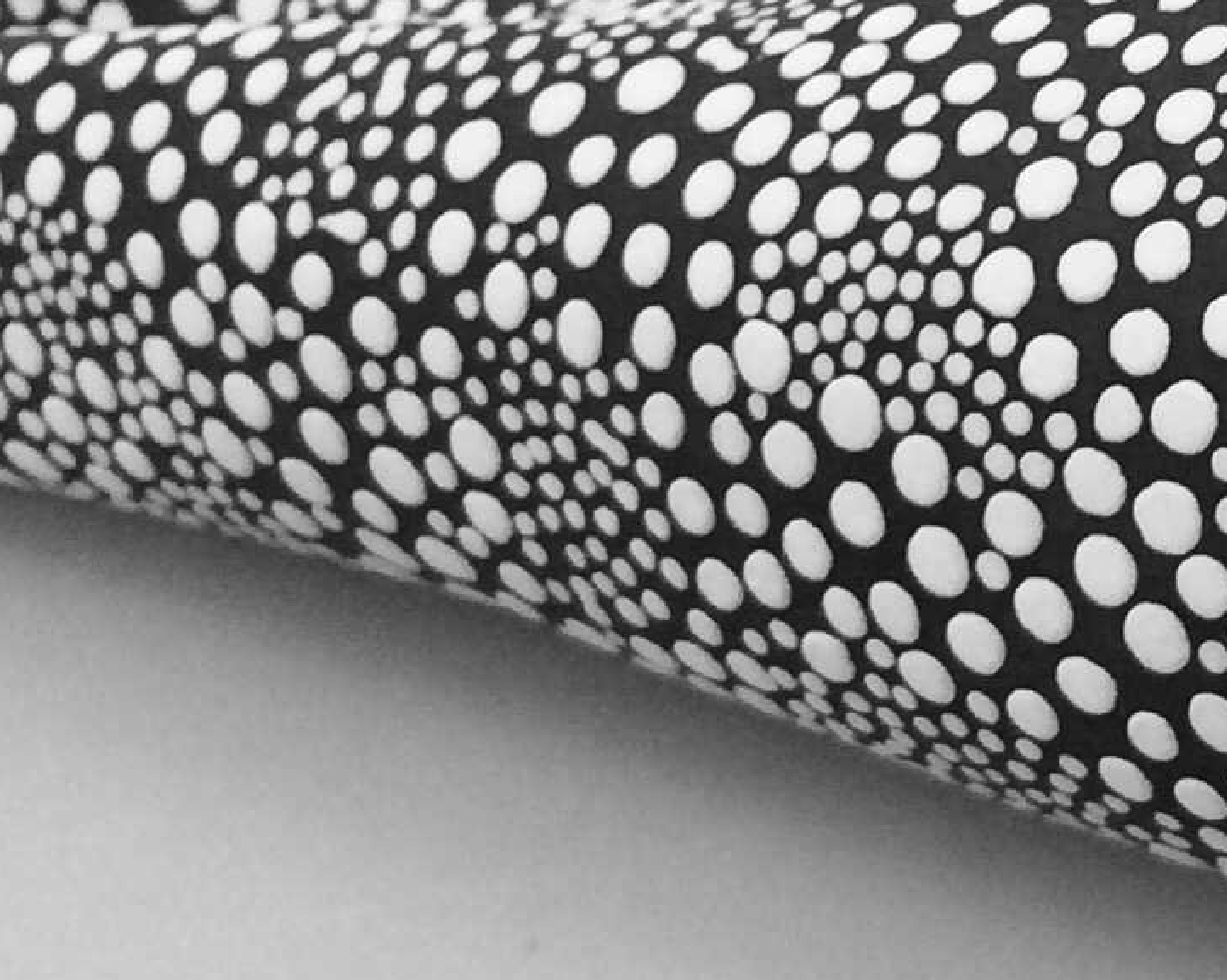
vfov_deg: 11.8
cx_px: 1628
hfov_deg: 14.4
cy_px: -209
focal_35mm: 128
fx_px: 4646
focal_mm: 4.15
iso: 125
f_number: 2.2
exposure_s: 1/30
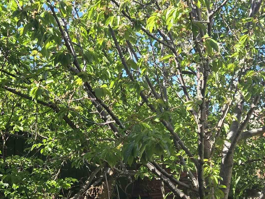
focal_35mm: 67
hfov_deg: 28.9
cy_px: 132
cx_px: 152
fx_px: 513
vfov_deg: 21.8
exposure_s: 1/571
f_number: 1.8
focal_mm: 5.4
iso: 25
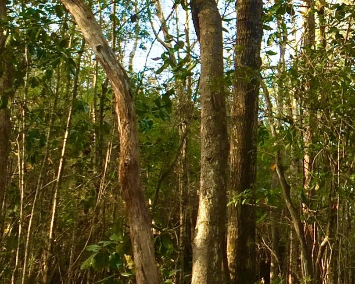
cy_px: 39
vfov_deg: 14.5
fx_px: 1103
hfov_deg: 17.7
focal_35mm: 105
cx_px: 384
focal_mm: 4.15
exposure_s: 1/178
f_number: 2.2
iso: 32
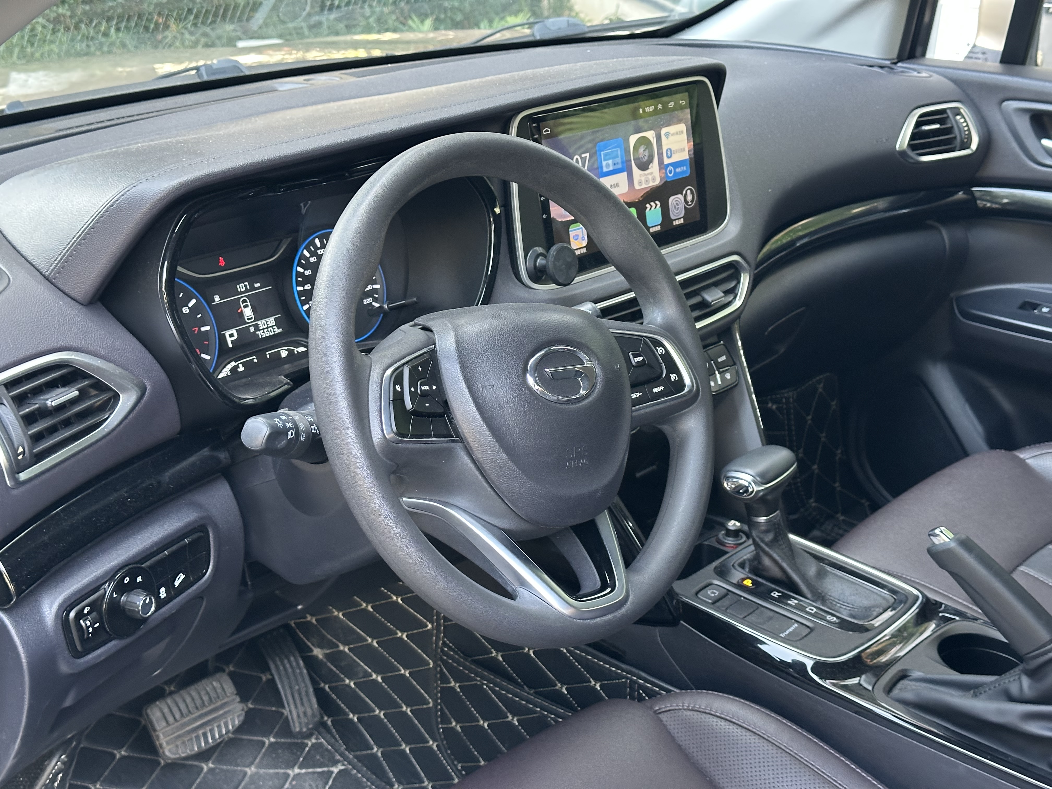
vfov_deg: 30.3
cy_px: 394
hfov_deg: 39.7
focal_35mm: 48
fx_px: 1459
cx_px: 526
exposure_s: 1/60
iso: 250
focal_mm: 6.86
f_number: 1.78
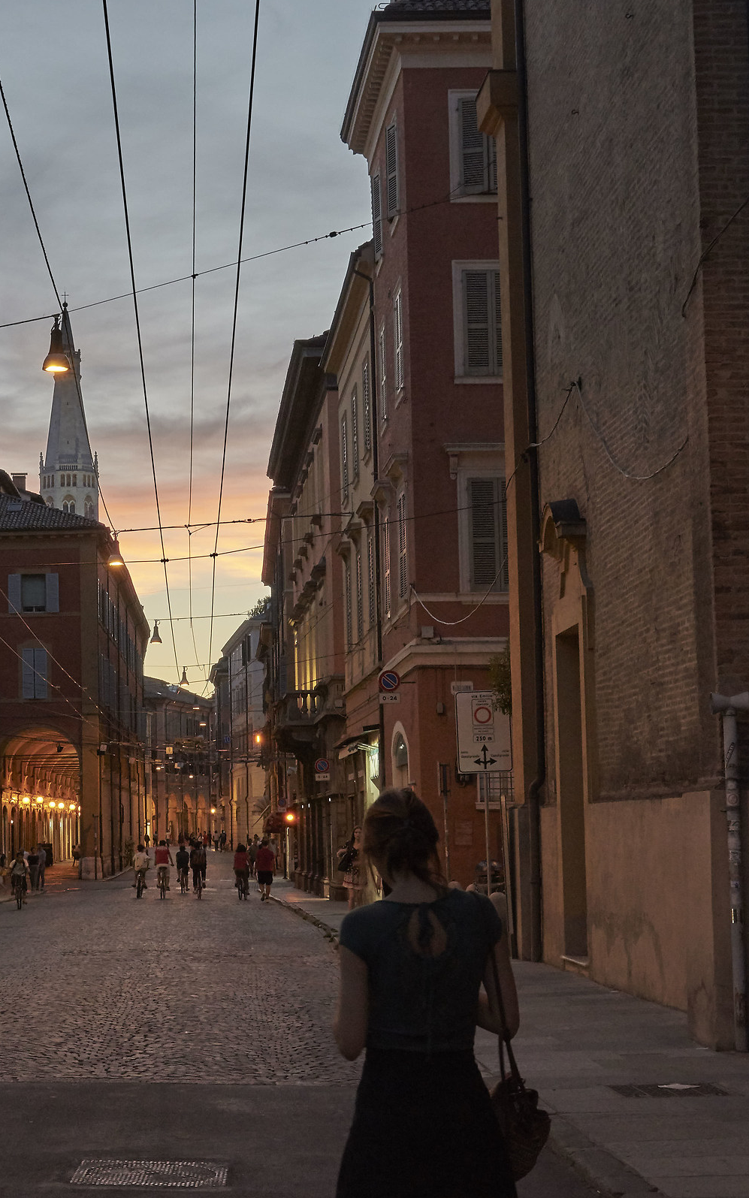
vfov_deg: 29.8
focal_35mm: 69
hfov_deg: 18.6
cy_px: 599
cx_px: 98
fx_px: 2253
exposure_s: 1/30
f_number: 8
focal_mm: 30
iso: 800
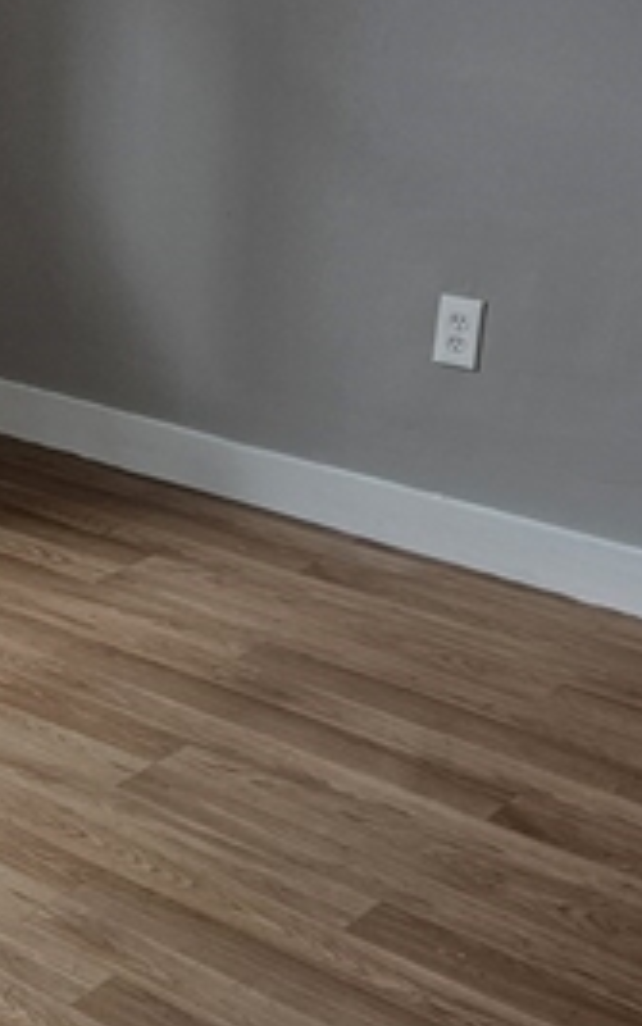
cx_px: -281
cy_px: 584
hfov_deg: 17.1
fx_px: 1959
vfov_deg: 29.3
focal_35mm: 70
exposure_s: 1/207
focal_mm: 6.3
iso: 125
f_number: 1.7
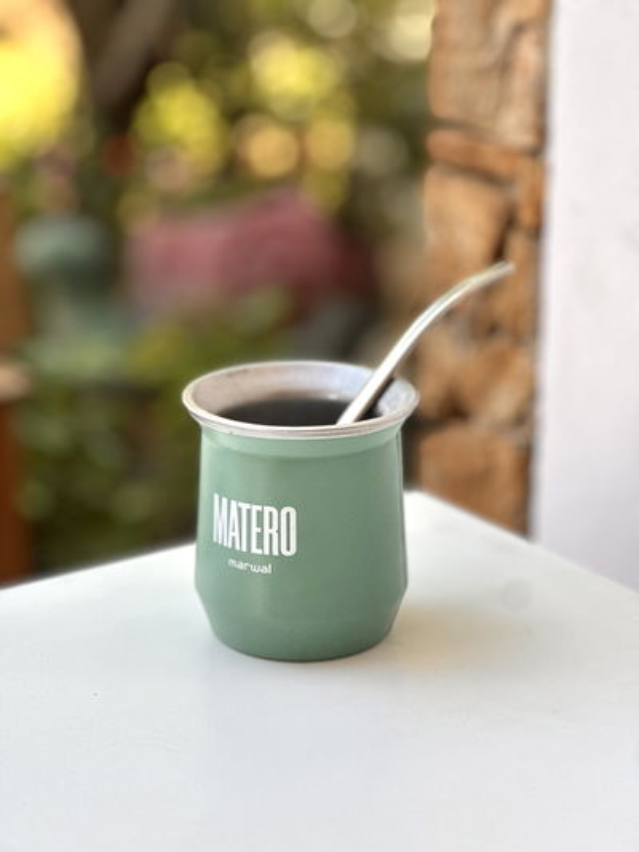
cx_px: 320
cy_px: 426
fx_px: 1894
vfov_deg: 25.3
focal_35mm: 77
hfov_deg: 19.1
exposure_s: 1/121
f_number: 2.8
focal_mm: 9
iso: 80
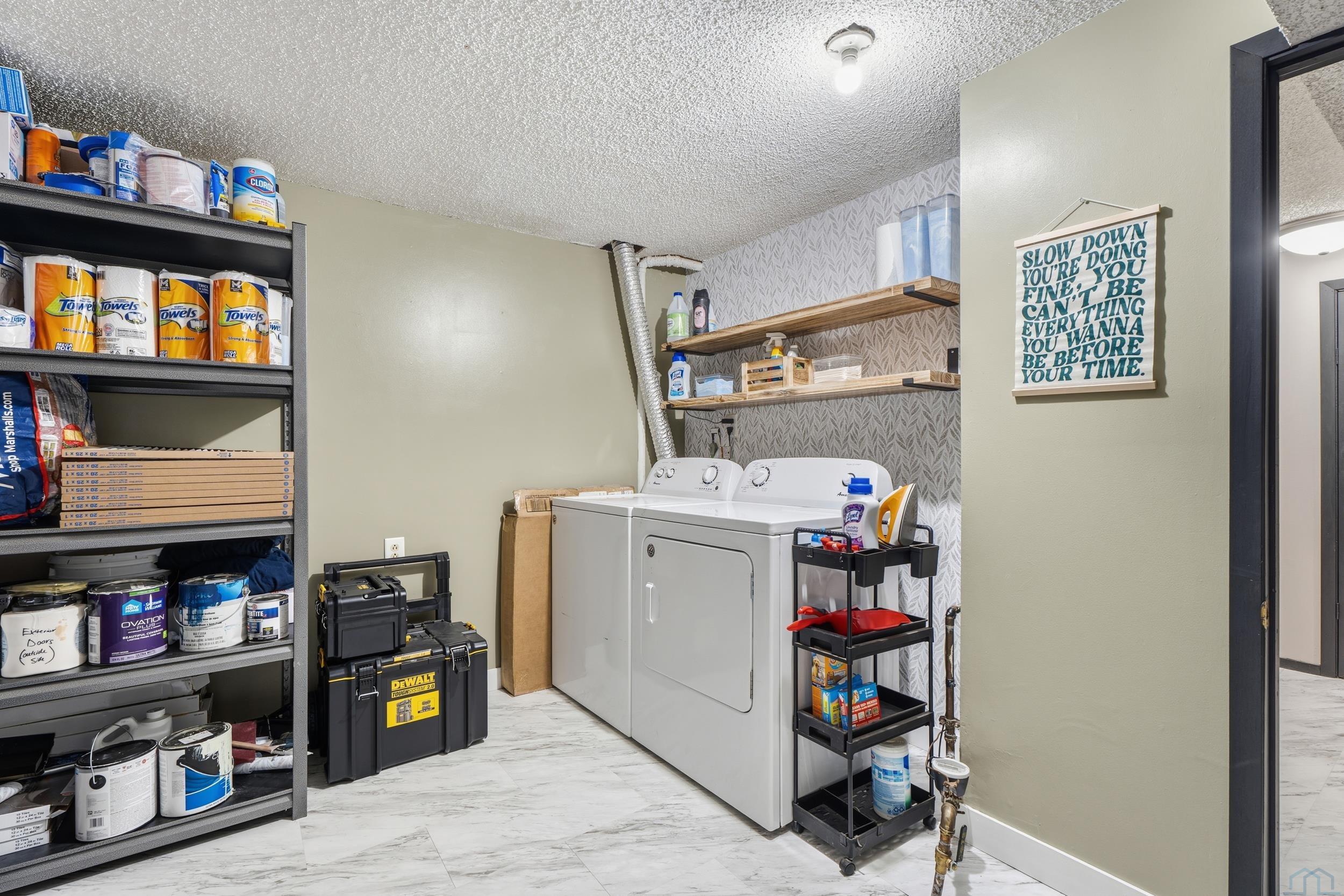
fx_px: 597
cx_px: 672
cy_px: 448
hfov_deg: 96.7
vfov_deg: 73.8
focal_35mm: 16
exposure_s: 2.5
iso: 250
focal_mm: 16
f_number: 8
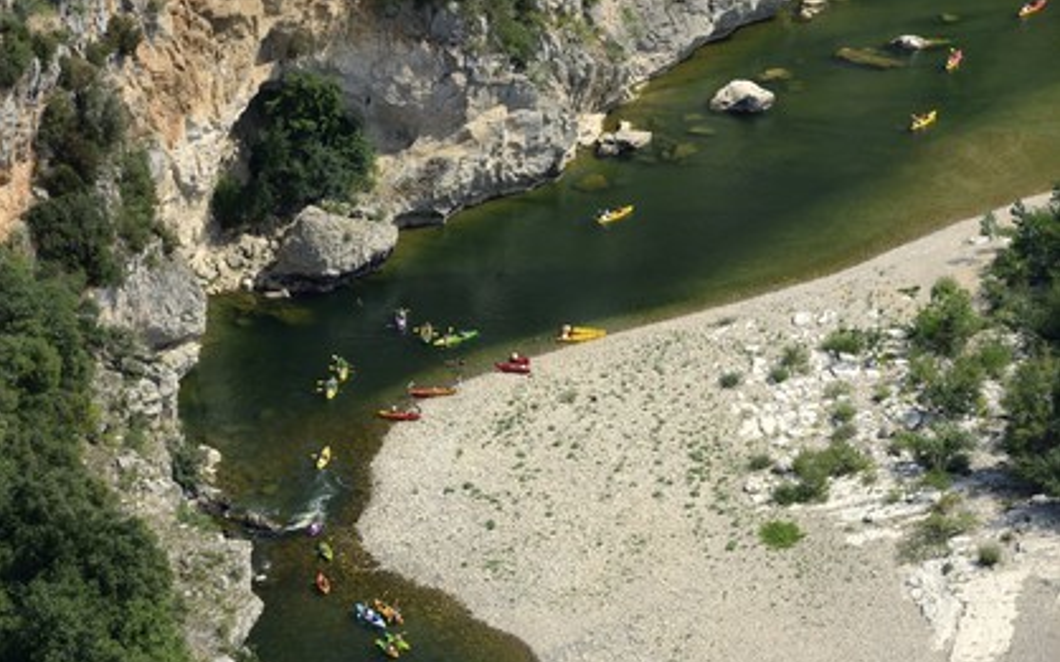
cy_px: 347
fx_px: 5921
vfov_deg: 6.4
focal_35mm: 205
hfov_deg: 10.2
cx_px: 530
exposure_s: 1/250
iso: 200
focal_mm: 200
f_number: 11
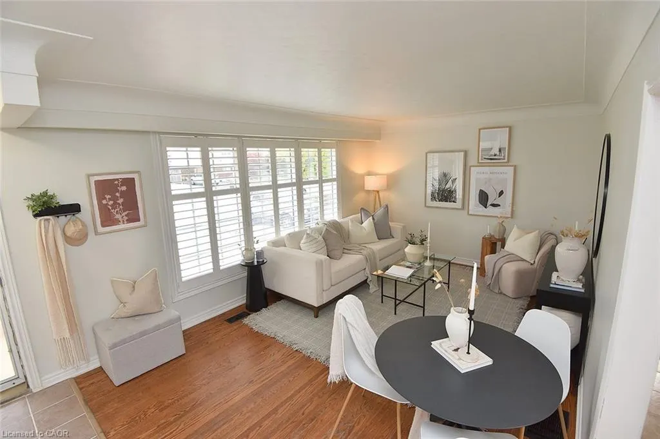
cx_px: 330
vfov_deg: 73.7
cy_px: 220
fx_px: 293
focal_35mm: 16
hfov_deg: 96.8
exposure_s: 1/60
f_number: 6.3
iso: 500
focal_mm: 16
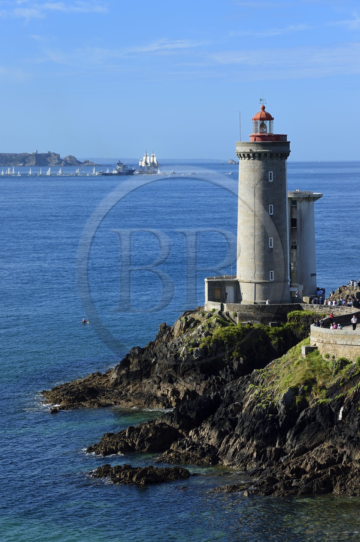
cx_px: 180
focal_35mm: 116
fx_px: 1742
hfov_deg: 11.8
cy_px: 271
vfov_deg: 17.7
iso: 200
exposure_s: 1/250
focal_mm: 116
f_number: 13
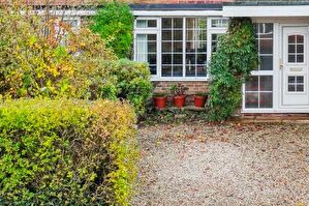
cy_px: 12
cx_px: 245
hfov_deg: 24.4
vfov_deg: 16.4
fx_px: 703
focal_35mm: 82
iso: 320
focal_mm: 35
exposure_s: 1/160
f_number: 8
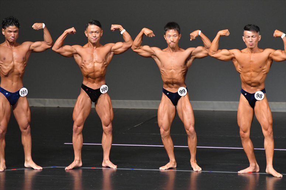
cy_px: 95
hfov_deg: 6.0
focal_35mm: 345
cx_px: 143
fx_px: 2740
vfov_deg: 4.0
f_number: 5.6
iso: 5000
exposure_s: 1/400
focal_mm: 230
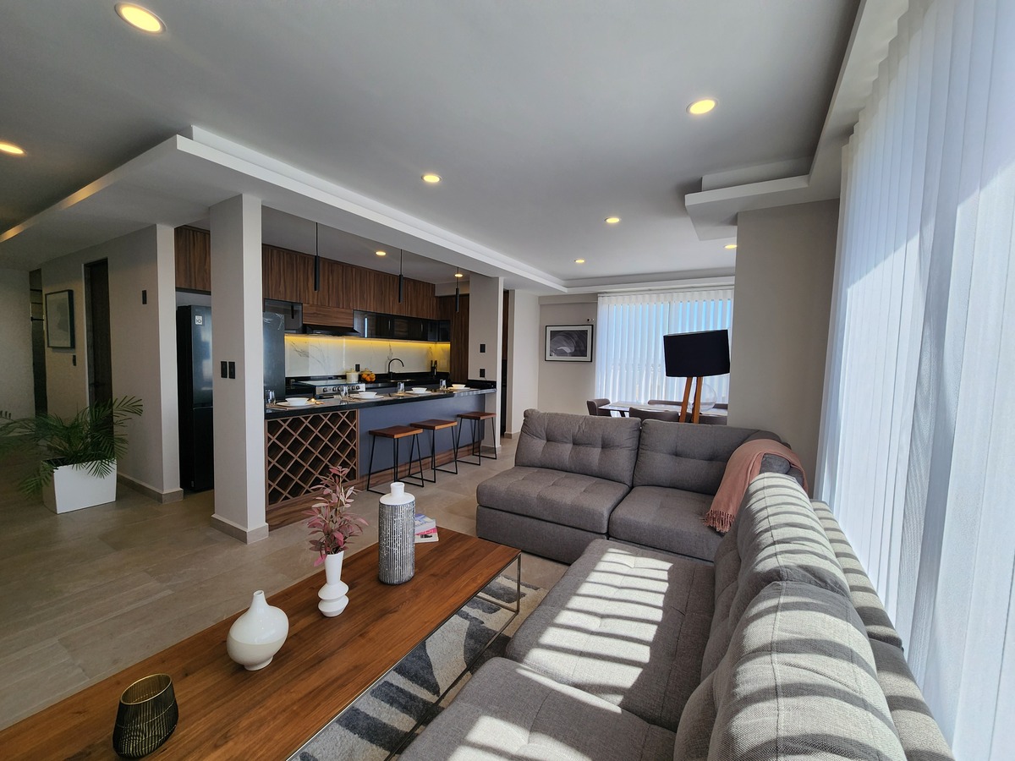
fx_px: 381
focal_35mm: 13
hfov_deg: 106.2
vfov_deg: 89.9
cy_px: 380
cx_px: 508
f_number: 2.2
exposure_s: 1/428
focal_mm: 2.2
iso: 50
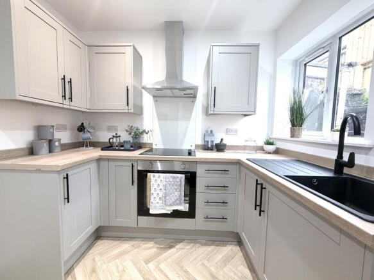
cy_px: 140
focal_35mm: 14
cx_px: 187
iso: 250
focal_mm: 2.22
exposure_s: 1/100
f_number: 2.2
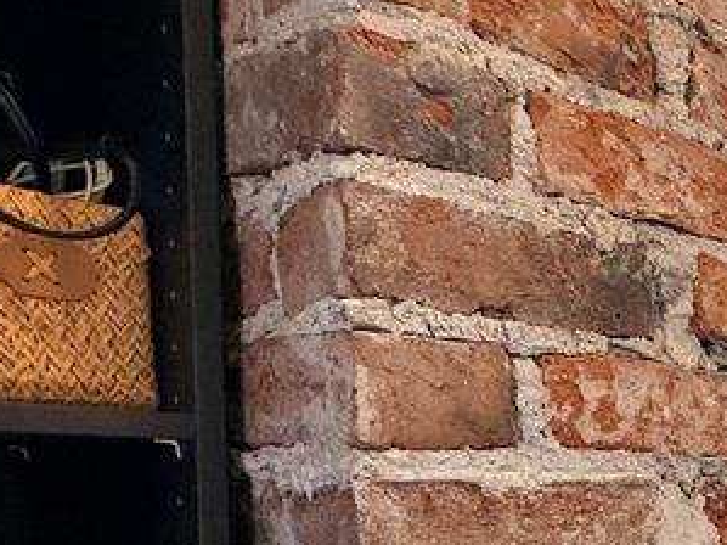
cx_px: 939
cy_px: 558
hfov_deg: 31.1
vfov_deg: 28.2
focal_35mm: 48
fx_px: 1008
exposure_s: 1/120
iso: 64
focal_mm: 2.22
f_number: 2.2
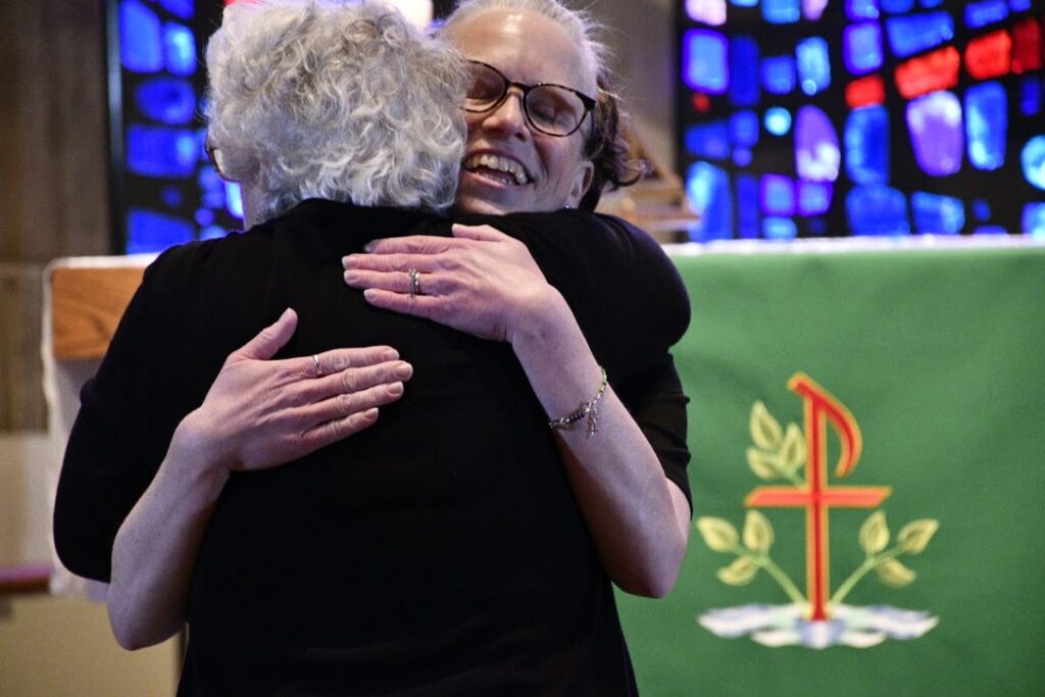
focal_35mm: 210
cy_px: 348
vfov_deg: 6.5
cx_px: 522
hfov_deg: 9.8
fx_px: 6096
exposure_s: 1/125
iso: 8000
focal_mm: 140
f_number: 5.6
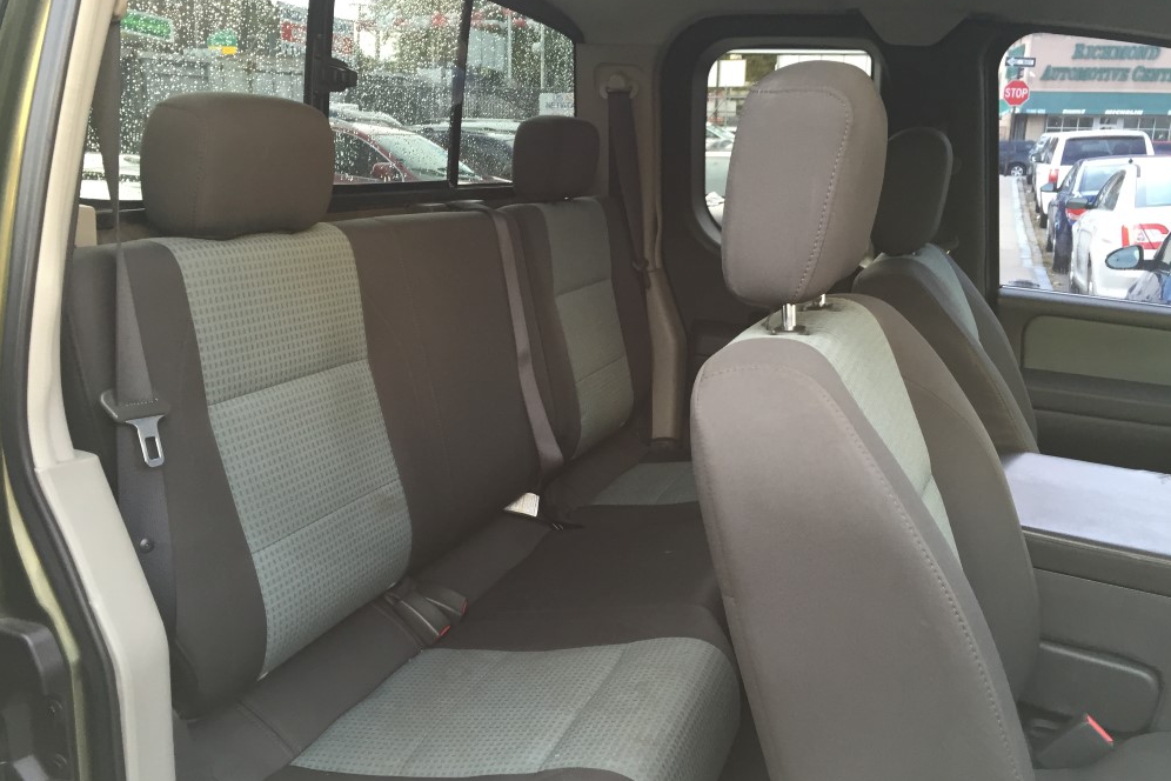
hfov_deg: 60.3
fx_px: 1008
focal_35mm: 31
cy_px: 419
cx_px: 601
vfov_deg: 42.3
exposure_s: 1/30
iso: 64
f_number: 2.2
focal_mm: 4.15
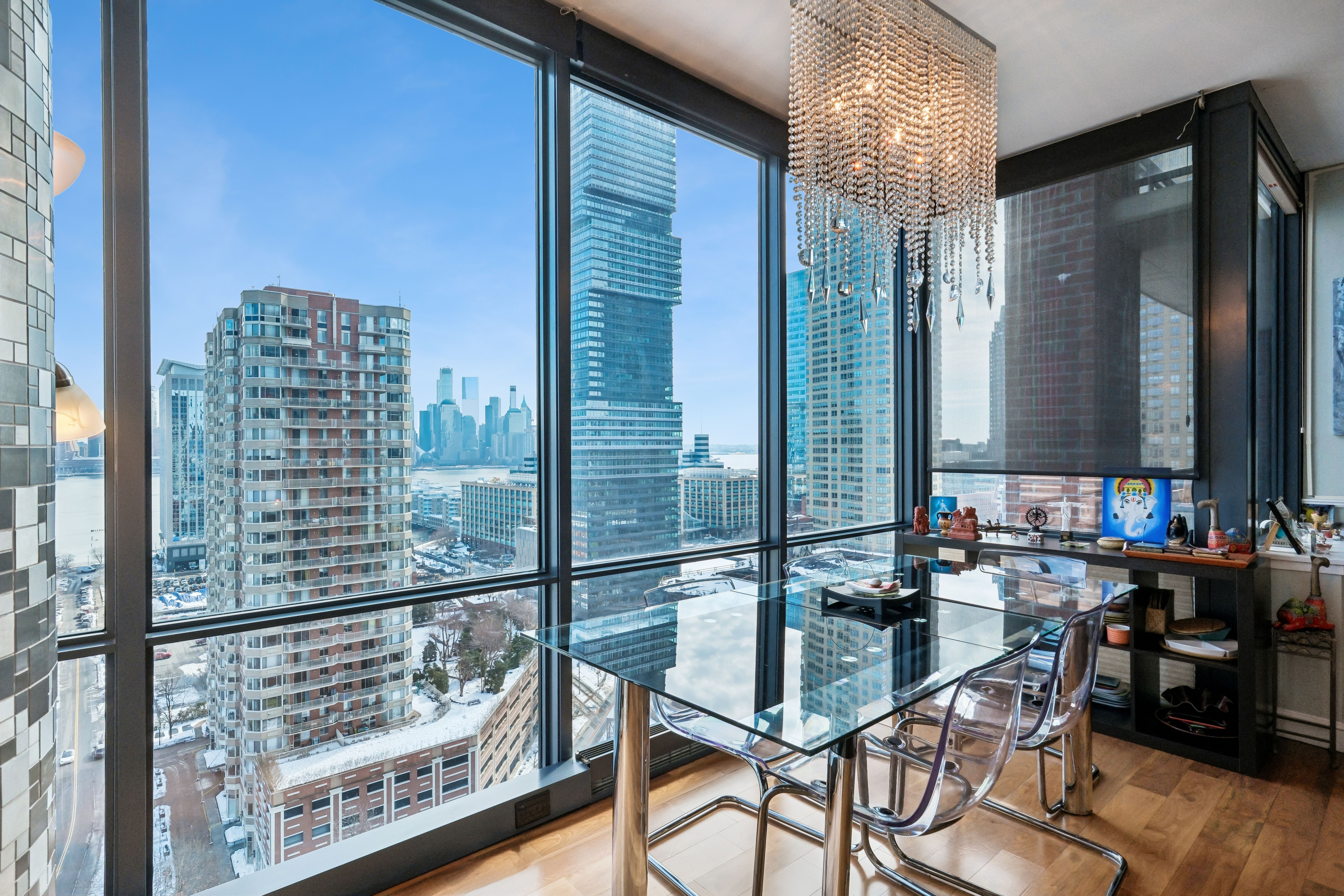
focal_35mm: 17
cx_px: 672
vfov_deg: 70.4
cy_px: 448
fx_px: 635
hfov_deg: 93.3
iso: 500
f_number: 8
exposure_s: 1/320
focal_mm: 11.6
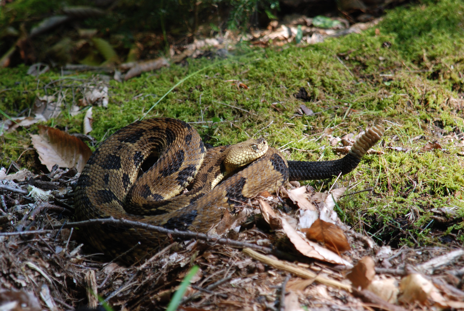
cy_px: 156
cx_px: 232
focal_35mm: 180
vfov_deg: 7.7
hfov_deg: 11.4
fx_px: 2323
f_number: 5.6
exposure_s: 1/100
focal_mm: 120
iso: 200
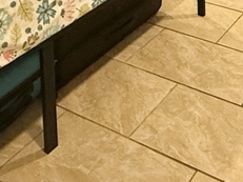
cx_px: 268
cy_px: -163
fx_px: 435
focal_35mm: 62
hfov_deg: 28.3
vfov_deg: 17.9
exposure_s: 1/60
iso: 400
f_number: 2.2
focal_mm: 2.22
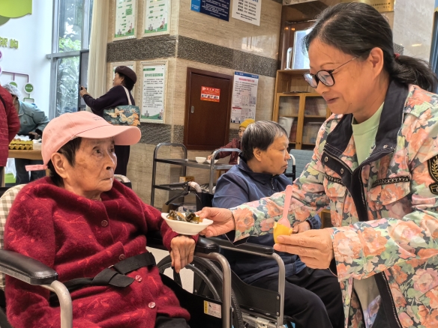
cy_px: 165
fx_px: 468
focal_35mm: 37
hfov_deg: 50.1
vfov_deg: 38.7
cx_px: 224
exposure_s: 1/100
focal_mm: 5.75
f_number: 4
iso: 640
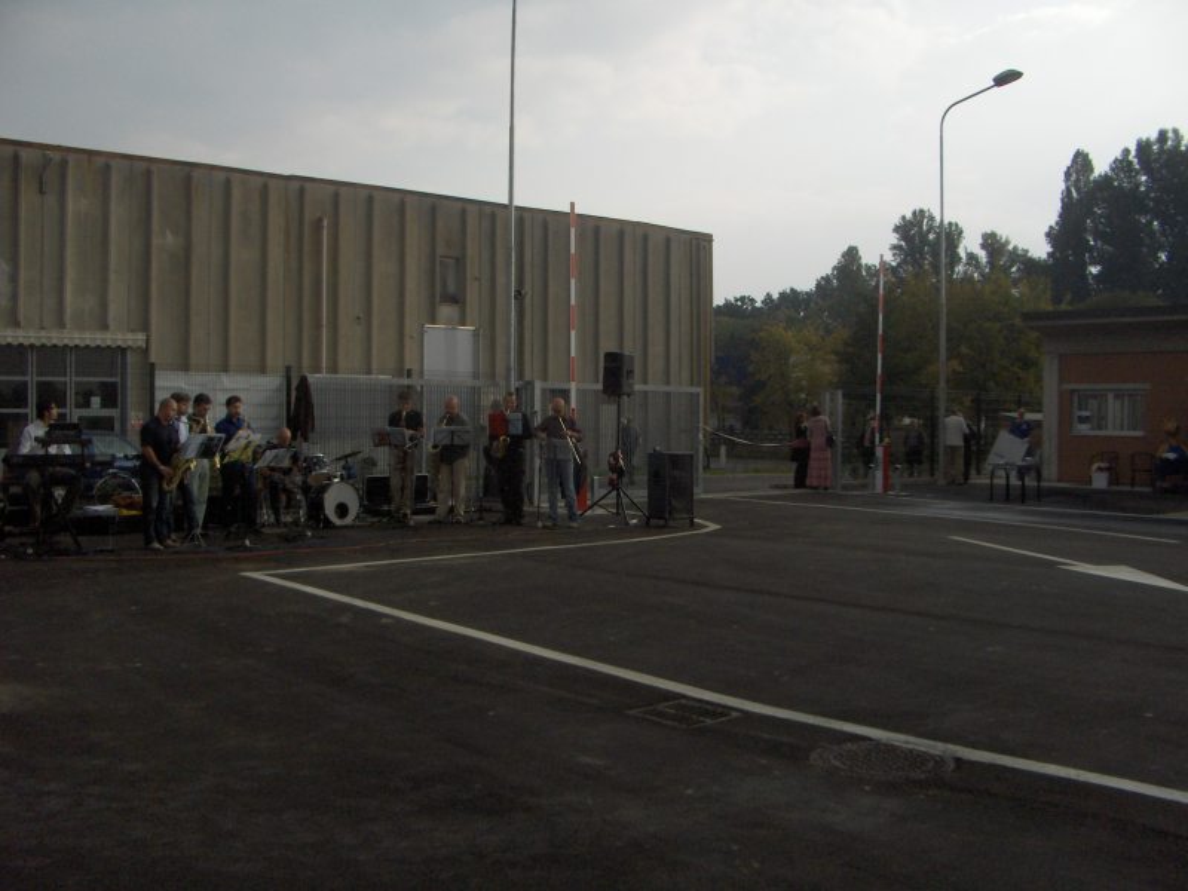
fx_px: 1201
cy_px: 446
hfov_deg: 52.6
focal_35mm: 35
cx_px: 594
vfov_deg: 40.7
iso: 100
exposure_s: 1/725
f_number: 4.3
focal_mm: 5.8
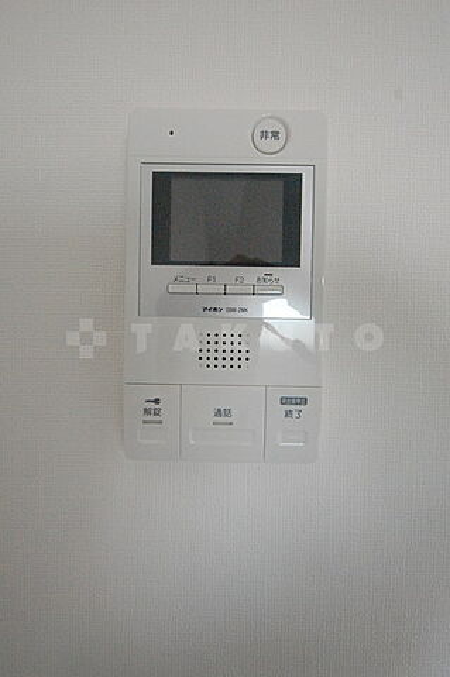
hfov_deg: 67.3
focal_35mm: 18
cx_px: 225
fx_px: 338
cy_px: 338
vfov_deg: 90.1
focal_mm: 12
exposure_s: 1/160
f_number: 6.3
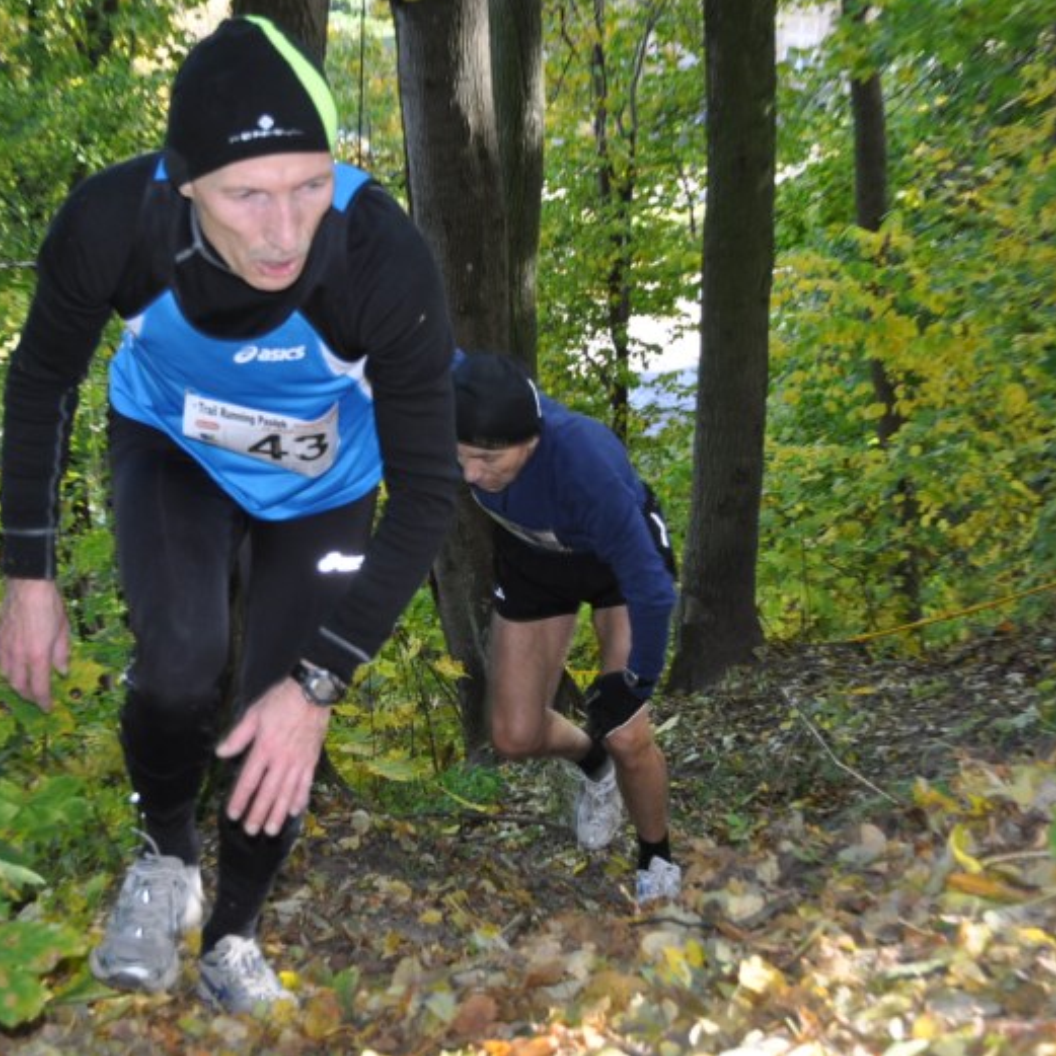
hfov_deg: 27.9
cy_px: 520
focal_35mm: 61
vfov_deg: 28.3
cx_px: 249
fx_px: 2093
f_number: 4.5
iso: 250
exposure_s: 1/60
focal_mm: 31
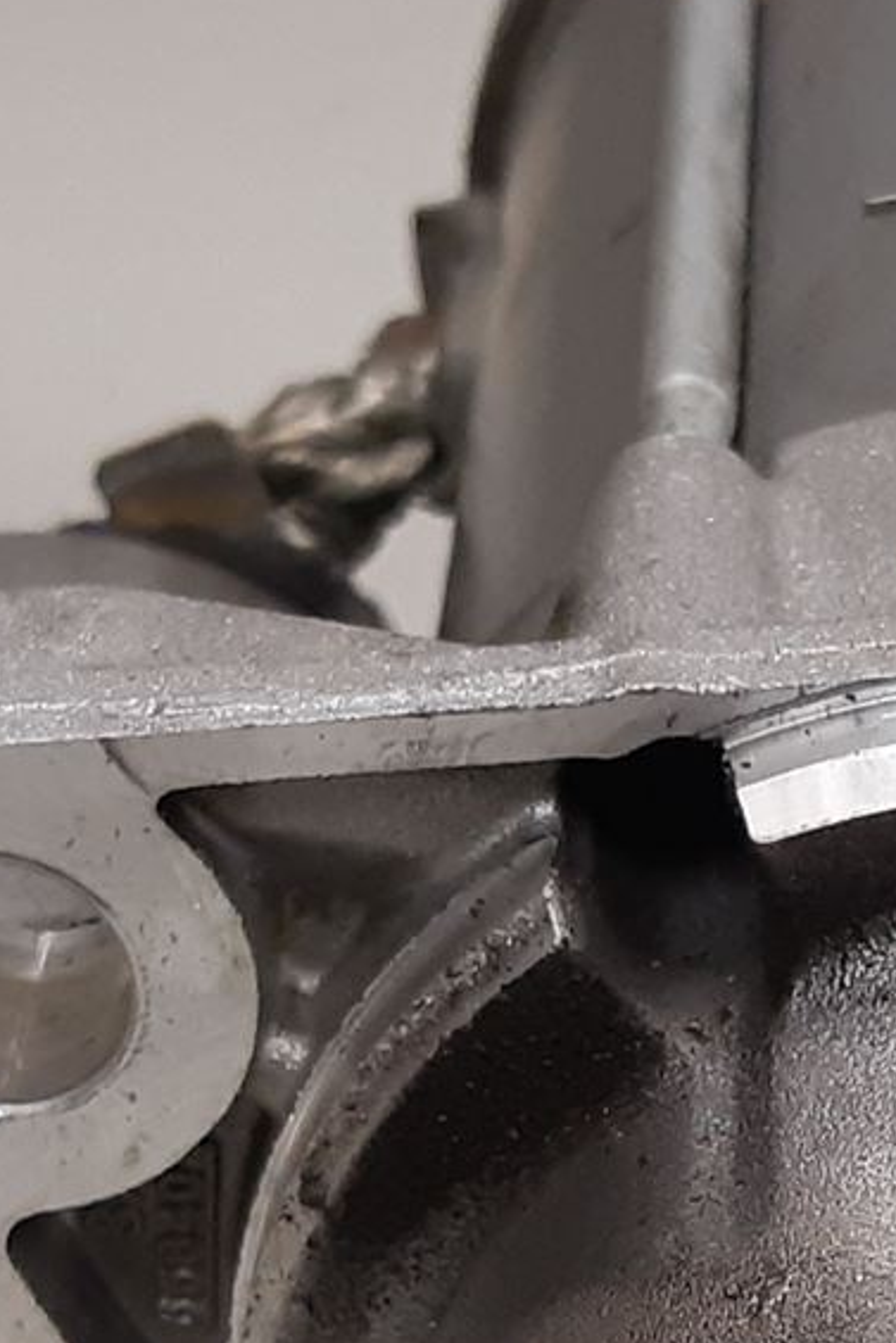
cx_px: 884
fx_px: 3656
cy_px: 1184
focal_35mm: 98
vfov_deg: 20.4
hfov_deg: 13.8
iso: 125
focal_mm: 3.93
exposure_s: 1/50
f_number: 1.7
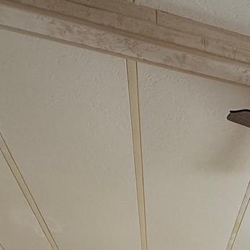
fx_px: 466
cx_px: 357
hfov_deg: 24.5
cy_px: 414
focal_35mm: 57
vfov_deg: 22.3
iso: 64
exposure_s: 1/99
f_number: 2.2
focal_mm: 2.22
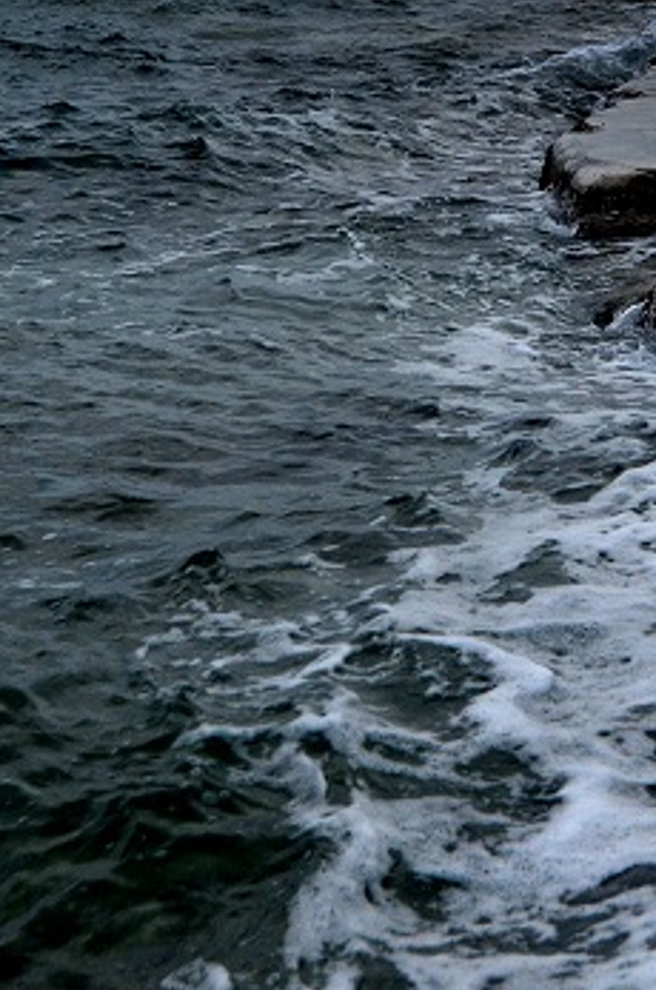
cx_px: 528
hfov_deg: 14.4
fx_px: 2579
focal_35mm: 94
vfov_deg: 21.7
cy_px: 375
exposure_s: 1/2000
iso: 640
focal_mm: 24
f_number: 5
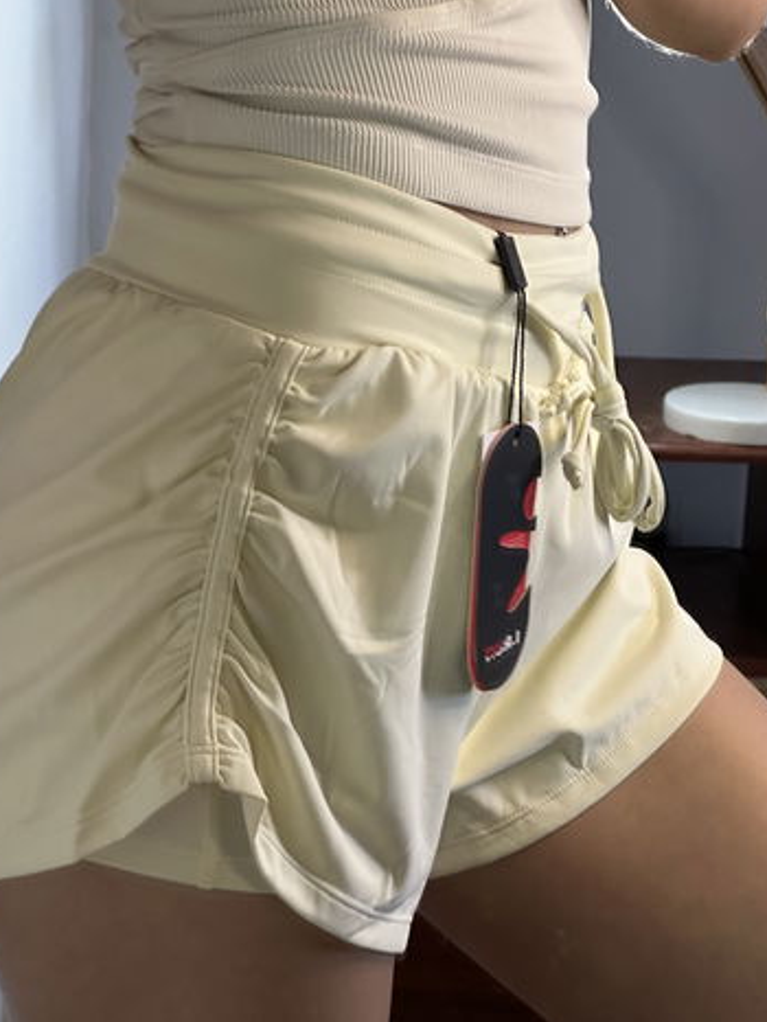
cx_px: 370
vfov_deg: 22.2
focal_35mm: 88
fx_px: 2597
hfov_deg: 16.8
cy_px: 440
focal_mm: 9
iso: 250
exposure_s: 1/50
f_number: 2.8
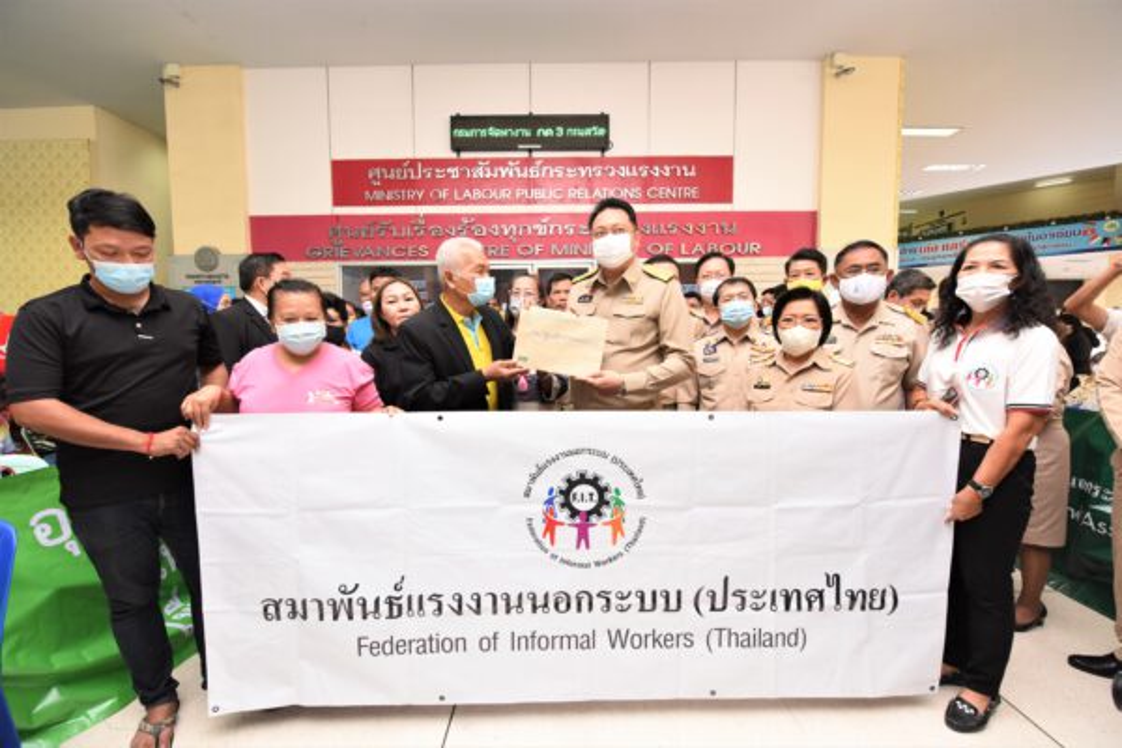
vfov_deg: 81.2
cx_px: 561
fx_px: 436
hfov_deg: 104.3
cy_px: 374
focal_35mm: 14
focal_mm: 14
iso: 2000
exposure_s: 1/200
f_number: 5
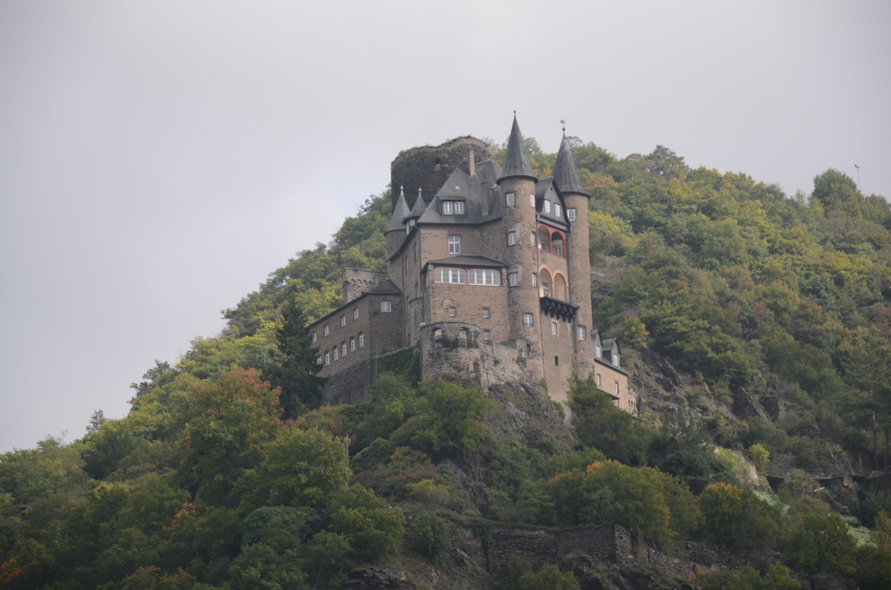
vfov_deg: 9.3
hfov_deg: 14.0
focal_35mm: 147
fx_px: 3630
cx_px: 446
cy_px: 295
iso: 100
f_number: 5.6
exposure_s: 1/250
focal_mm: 98
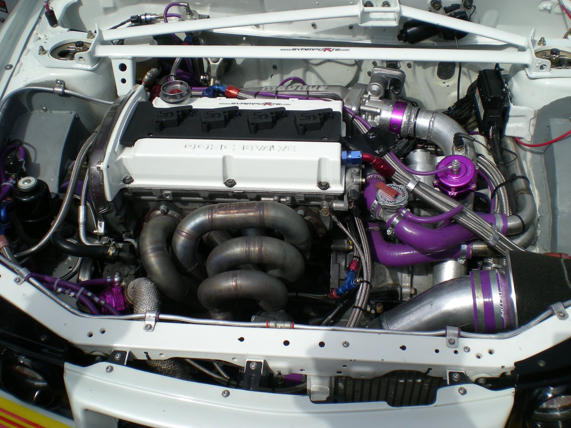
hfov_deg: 49.0
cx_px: 286
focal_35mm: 38
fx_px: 627
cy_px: 214
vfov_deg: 37.7
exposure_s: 1/587
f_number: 4.6
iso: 50
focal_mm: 6.3
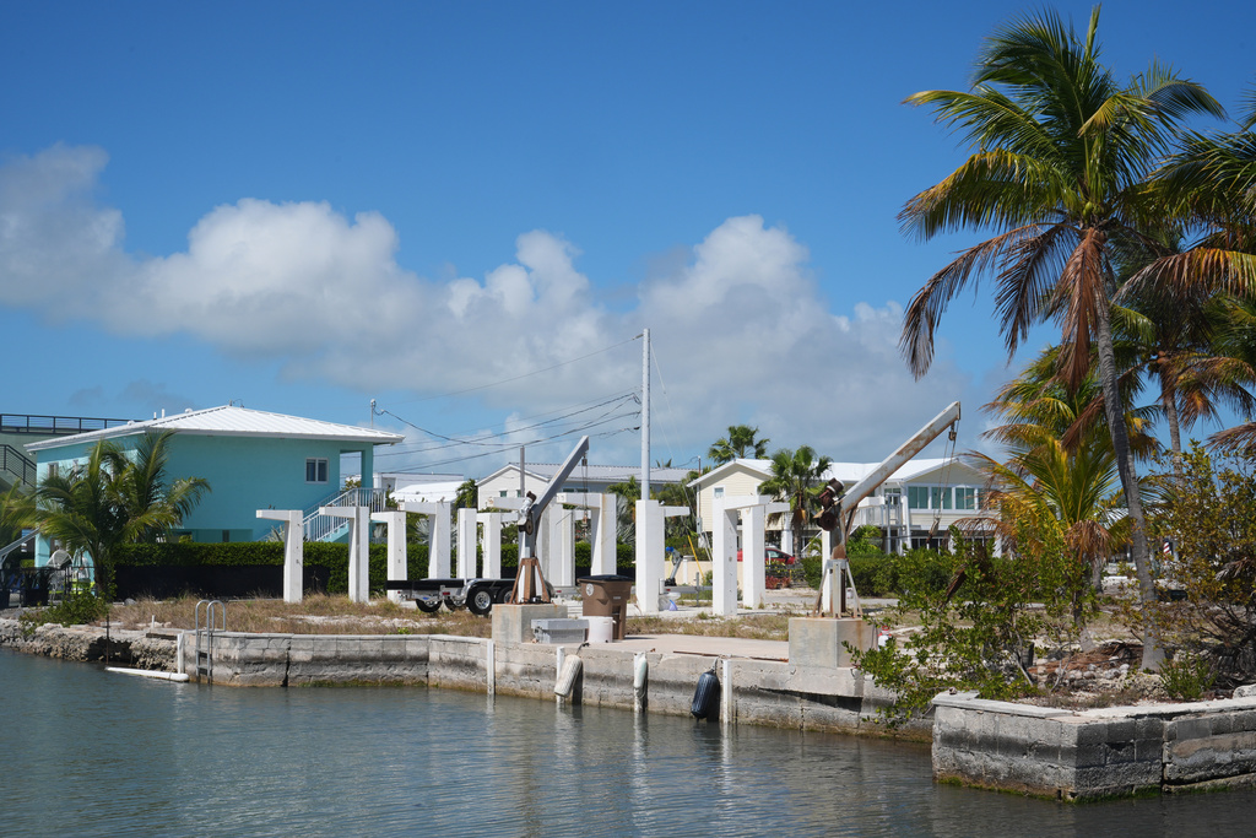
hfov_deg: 41.9
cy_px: 419
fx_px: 1640
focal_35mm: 47
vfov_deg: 28.7
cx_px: 628
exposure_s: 1/250
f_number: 18
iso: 320
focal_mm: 47
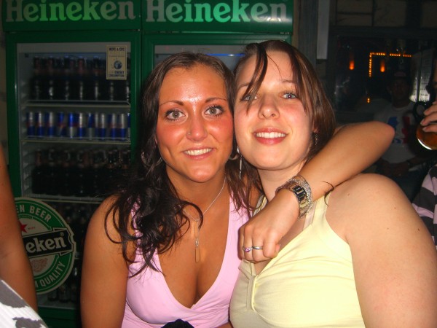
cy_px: 164
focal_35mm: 38
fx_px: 480
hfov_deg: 49.0
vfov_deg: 37.7
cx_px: 218
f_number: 2.8
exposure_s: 1/60
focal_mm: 7.9
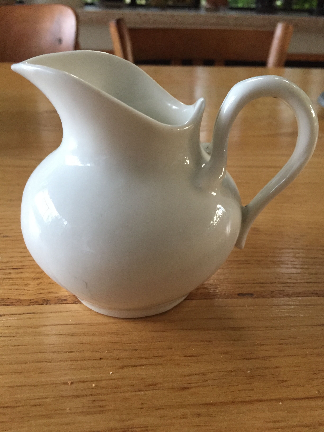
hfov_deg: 48.2
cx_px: 162
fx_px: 362
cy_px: 216
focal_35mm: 29
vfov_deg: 61.7
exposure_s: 1/33
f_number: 2.2
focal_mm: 4.15
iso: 250
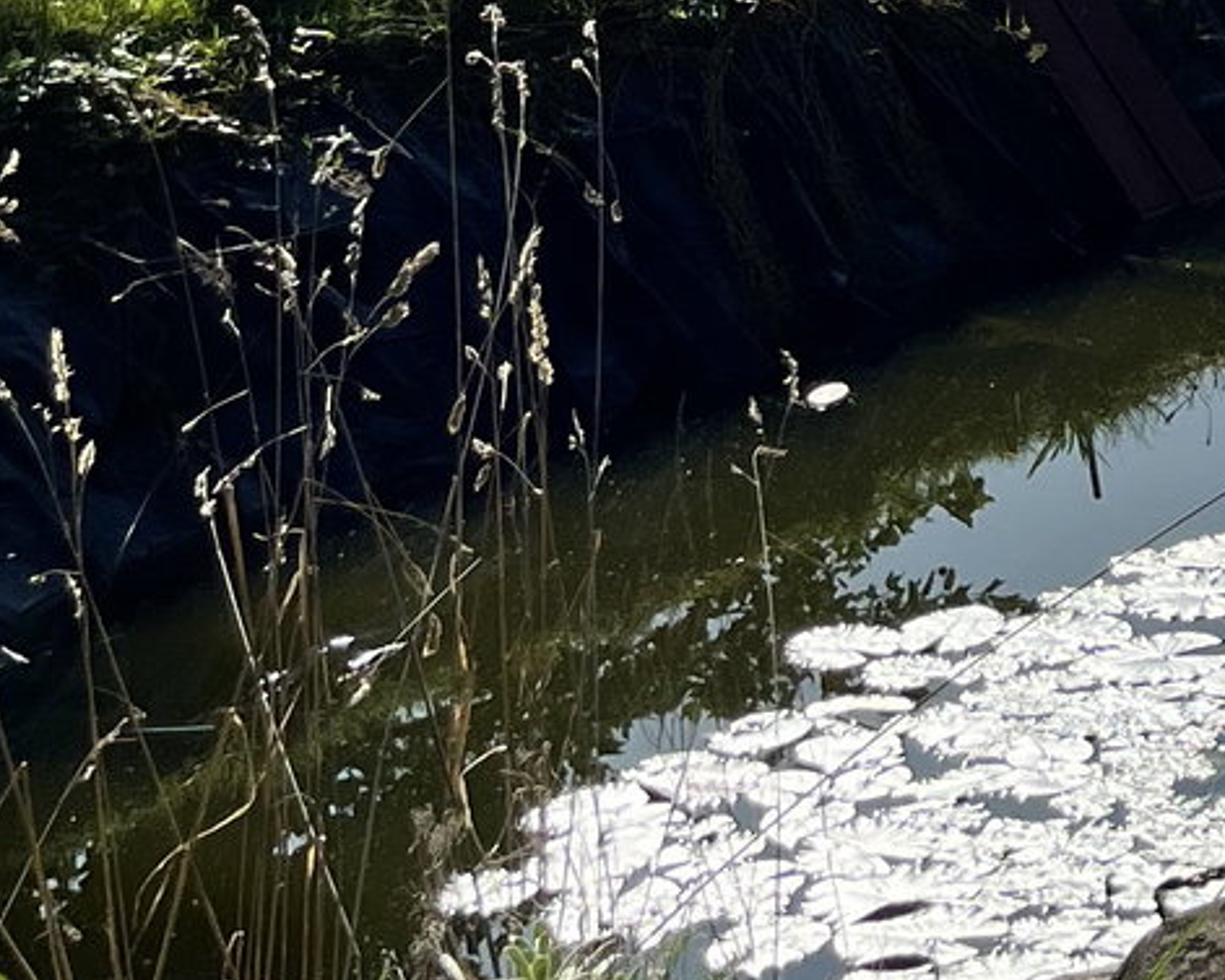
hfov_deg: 15.1
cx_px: 2008
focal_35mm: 115
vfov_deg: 12.3
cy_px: -771
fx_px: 4170
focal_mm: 5.1
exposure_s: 1/6494
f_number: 1.6
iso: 50
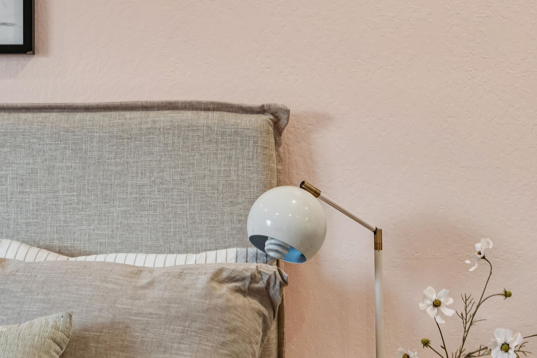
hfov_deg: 22.9
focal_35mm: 89
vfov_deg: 15.4
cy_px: 201
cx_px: 244
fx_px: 1328
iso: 800
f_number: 11
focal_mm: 48
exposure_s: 1/40
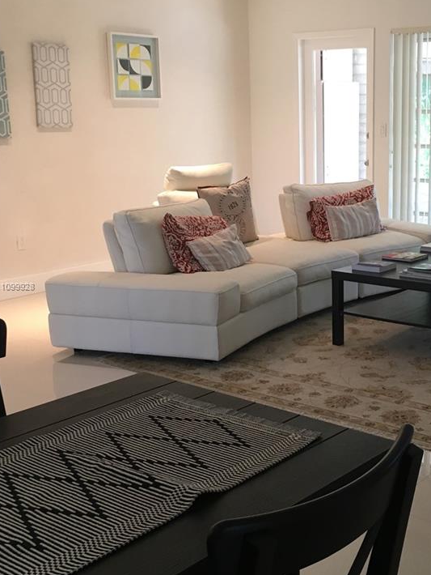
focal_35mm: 49
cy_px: 287
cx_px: 326
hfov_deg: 29.2
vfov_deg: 38.9
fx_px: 813
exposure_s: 1/30
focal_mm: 4.15
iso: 80
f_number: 2.2
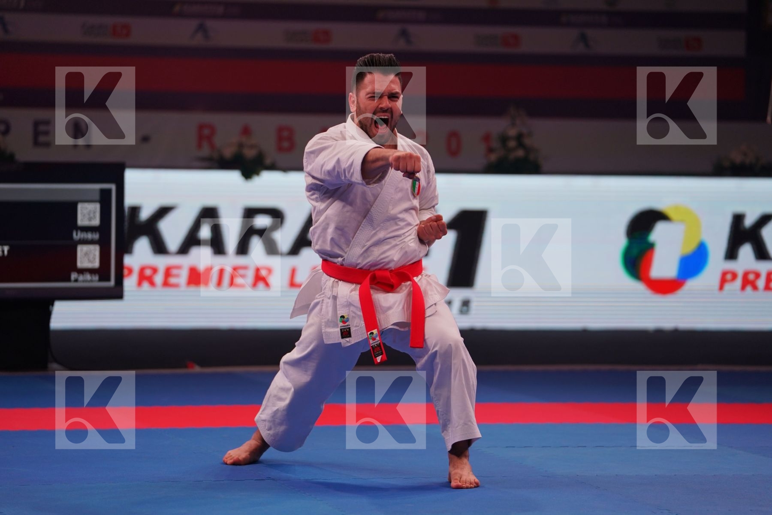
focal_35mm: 140
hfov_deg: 14.7
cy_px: 258
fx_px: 3002
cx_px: 386
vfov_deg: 9.8
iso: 640
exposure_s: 1/500
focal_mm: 140
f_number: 2.8
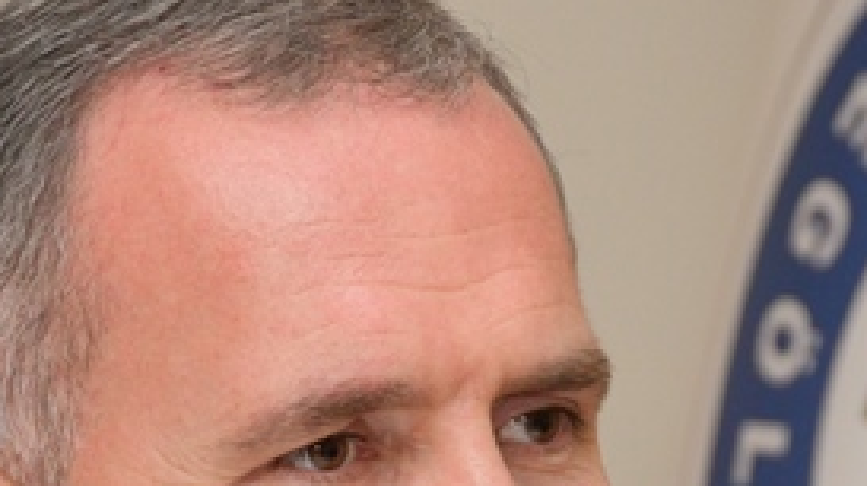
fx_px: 14195
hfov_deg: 3.5
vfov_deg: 2.0
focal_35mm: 618
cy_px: 951
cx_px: 616
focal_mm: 105
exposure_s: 1/60
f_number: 7.1
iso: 1000
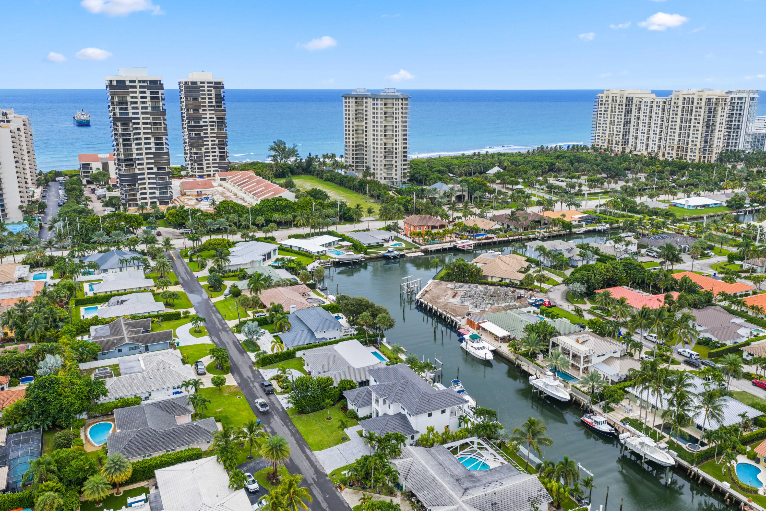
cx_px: 383
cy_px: 256
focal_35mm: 28
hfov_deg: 65.5
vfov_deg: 46.4
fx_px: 596
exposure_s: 1/80
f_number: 5
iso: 100
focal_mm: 14.45
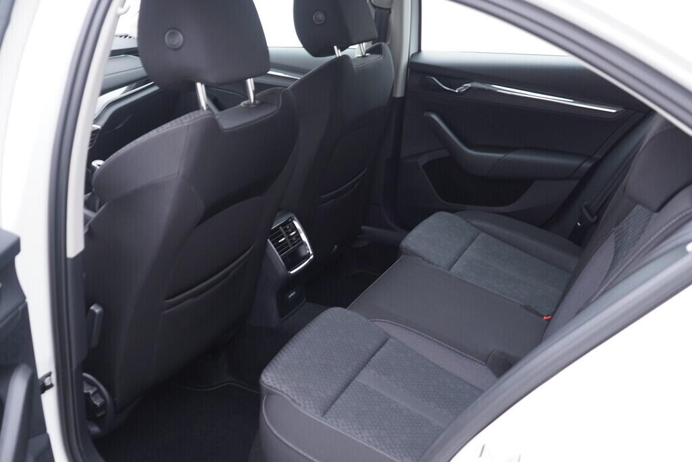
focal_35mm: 36
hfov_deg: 53.1
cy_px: 231
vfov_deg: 36.9
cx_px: 346
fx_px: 692
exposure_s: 1/40
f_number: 2.8
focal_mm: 24
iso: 320
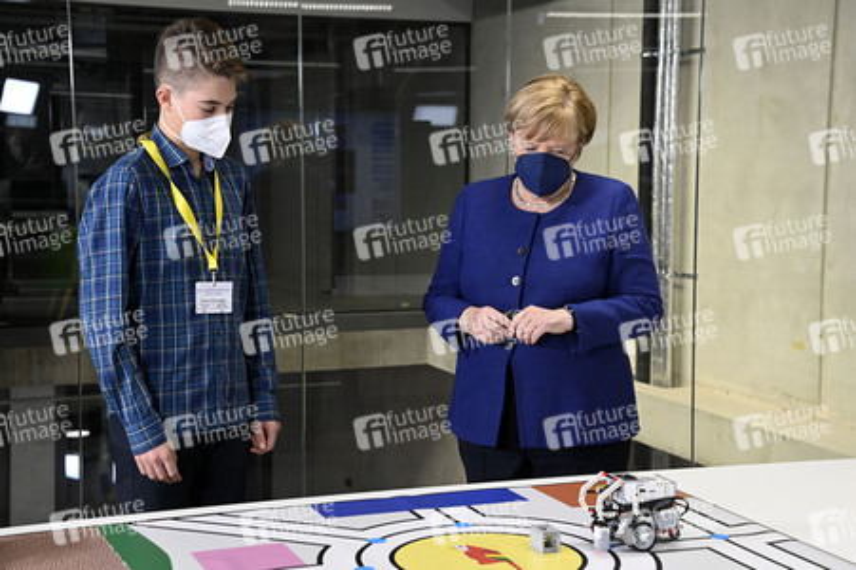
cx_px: 428
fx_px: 1473
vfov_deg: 21.9
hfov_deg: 32.4
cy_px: 285
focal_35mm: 62
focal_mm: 62
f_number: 6.3
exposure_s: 1/400
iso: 4000
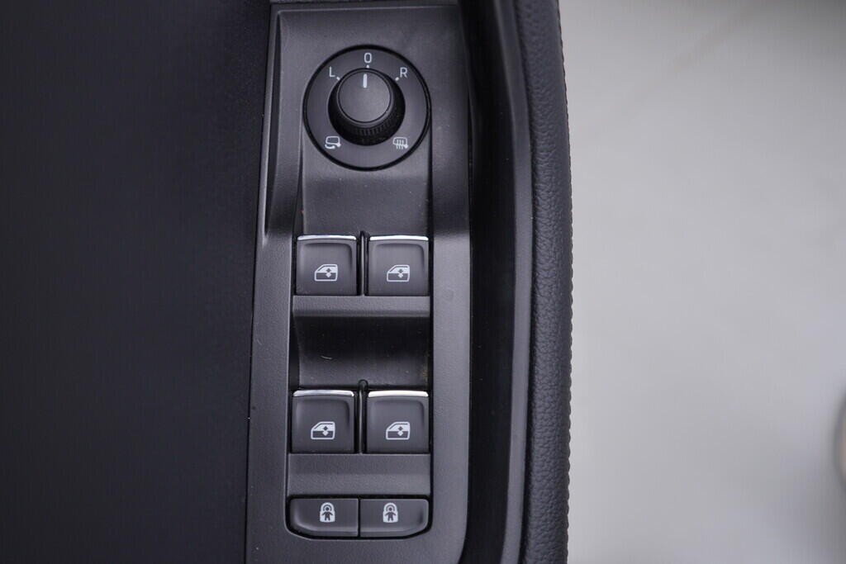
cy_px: 282
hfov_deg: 53.1
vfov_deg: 36.9
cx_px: 423
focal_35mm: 36
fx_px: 846
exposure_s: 1/50
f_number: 3.2
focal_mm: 24
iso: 125
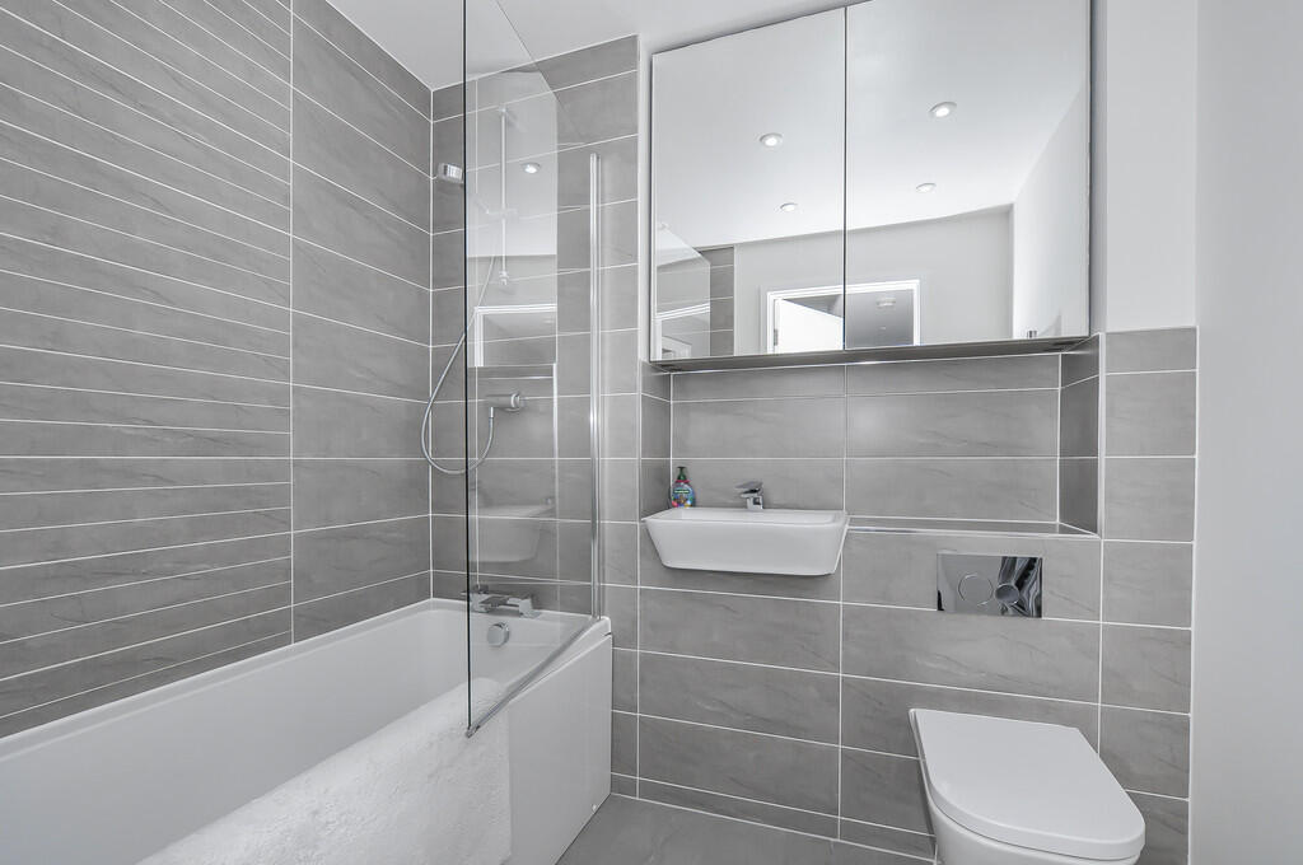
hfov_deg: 100.5
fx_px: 542
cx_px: 652
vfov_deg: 77.2
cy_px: 432
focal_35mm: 15
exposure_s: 1/50
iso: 400
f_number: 11
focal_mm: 10
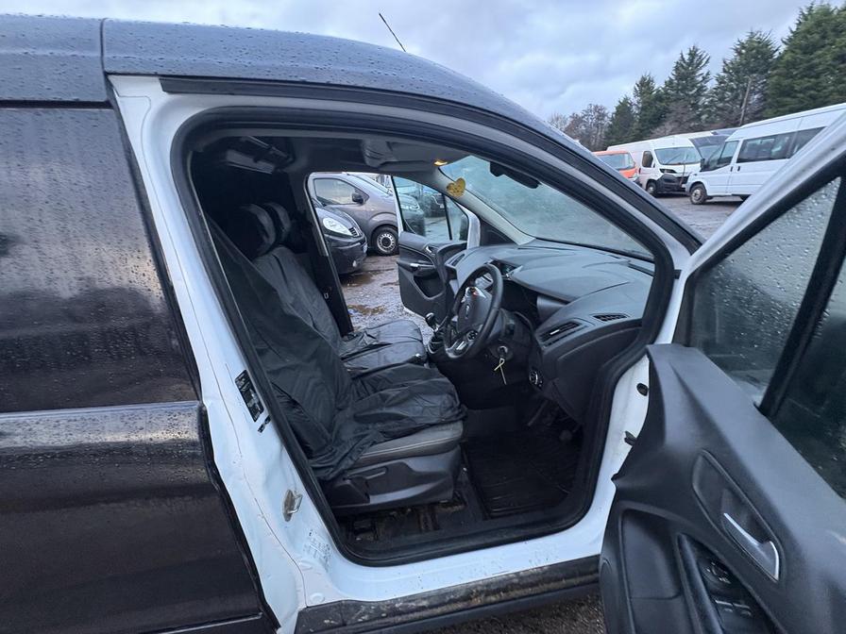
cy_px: 317
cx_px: 423
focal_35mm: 14
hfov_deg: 102.1
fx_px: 342
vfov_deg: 85.7
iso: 400
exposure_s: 1/60
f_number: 2.2
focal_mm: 2.22
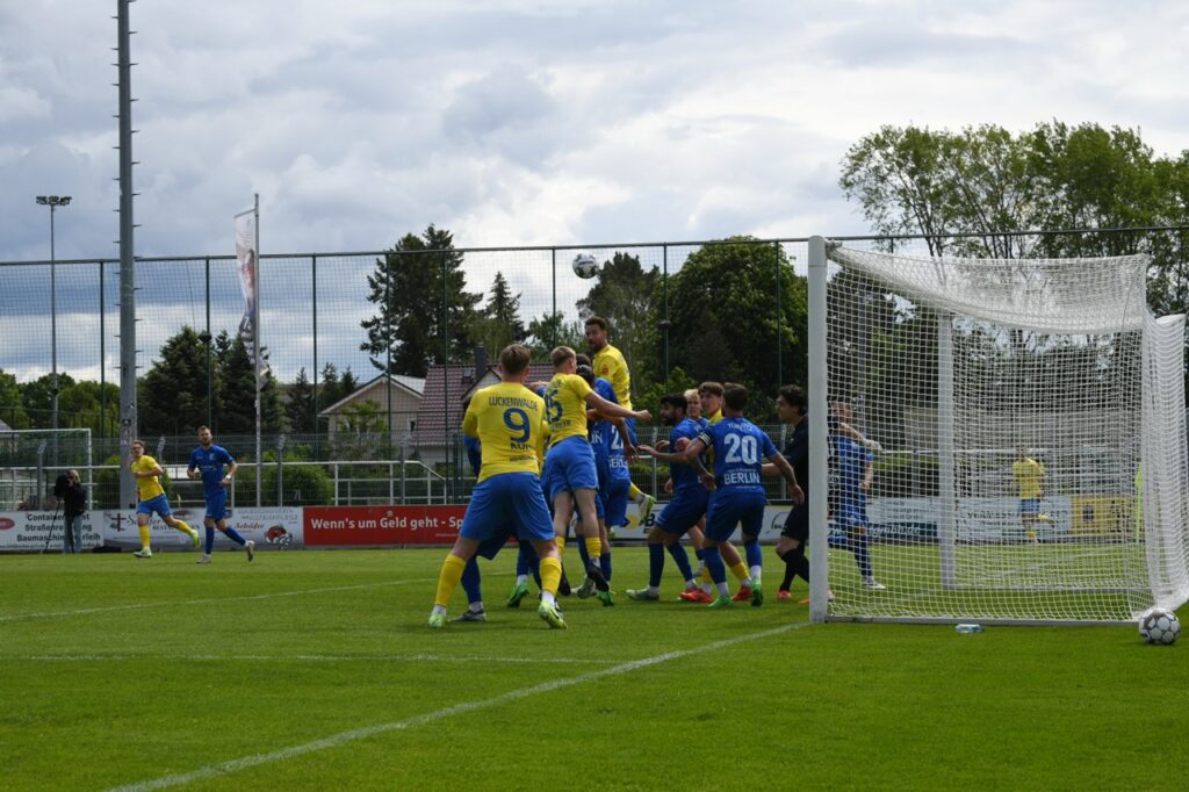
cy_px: 396
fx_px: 3136
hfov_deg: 21.5
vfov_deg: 14.4
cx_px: 594
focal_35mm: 95
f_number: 11
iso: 1250
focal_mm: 95
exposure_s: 1/1600
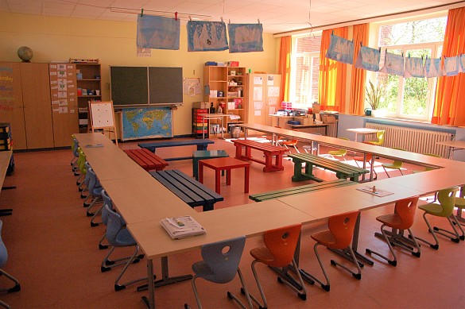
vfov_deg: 47.9
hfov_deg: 67.4
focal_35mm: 27
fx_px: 348
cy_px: 154
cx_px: 232
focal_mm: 18
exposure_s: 1/250
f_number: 8
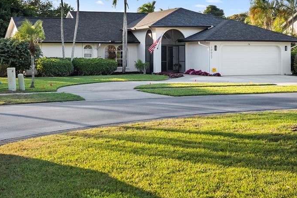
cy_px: 52
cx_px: 178
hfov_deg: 26.9
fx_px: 619
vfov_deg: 18.1
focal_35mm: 75
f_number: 7.1
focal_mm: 50
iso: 2000
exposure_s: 1/1250
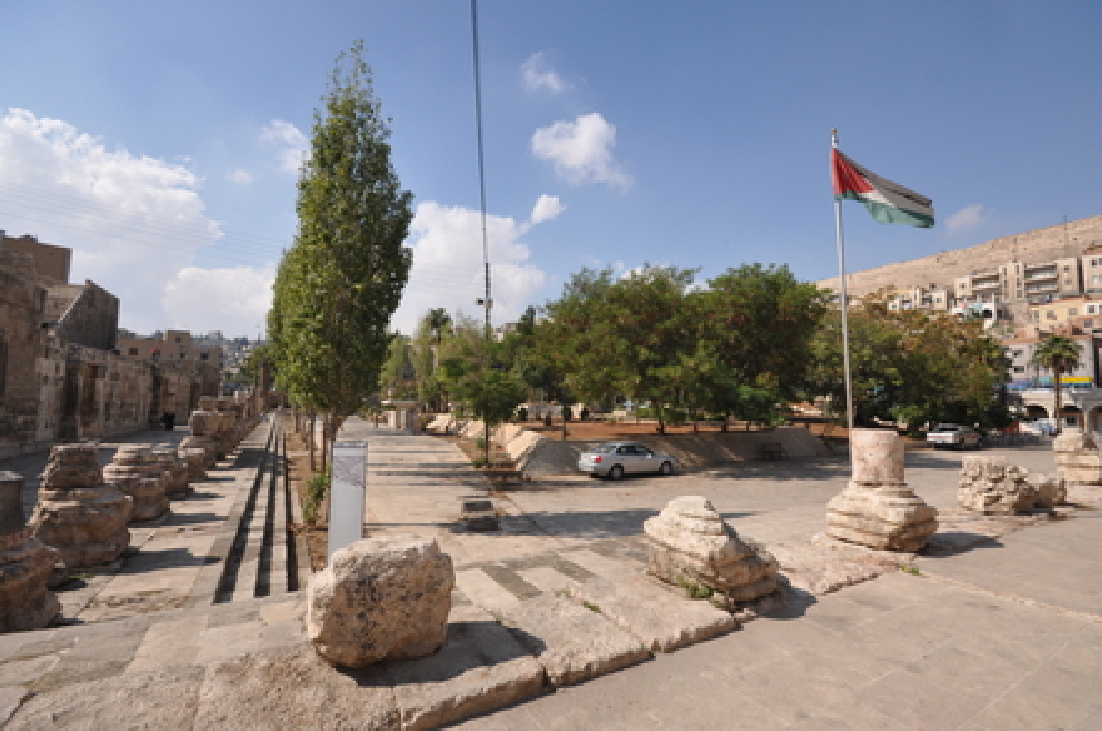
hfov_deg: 100.5
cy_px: 366
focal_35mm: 15
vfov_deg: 77.1
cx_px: 551
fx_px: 458
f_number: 11
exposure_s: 1/500
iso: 400
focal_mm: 10
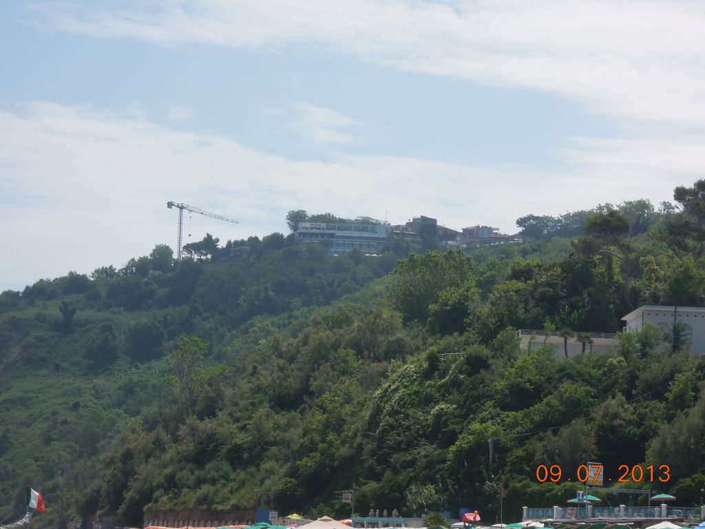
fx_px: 2037
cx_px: 352
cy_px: 264
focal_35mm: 100
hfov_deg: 19.6
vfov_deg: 14.8
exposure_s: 1/1250
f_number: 5.5
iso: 160
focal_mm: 17.9
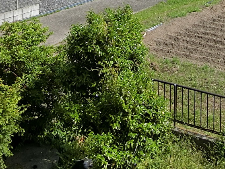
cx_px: 143
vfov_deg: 18.4
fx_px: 442
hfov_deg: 28.4
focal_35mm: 68
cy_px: -104
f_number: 6.9
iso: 80
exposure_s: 1/200
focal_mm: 4.06
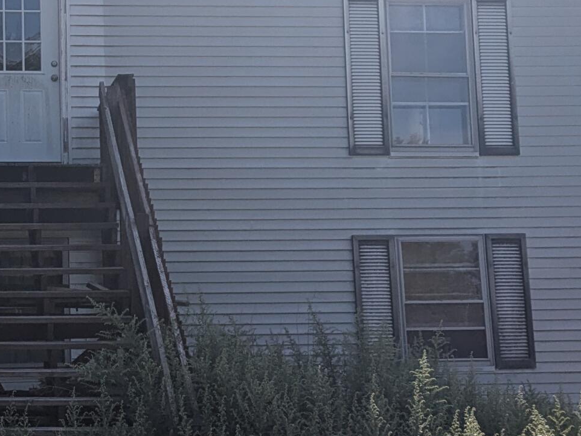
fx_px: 1309
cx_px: 79
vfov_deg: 18.9
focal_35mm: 78
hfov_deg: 24.4
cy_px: 214
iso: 52
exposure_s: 1/4184
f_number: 1.89
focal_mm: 5.43
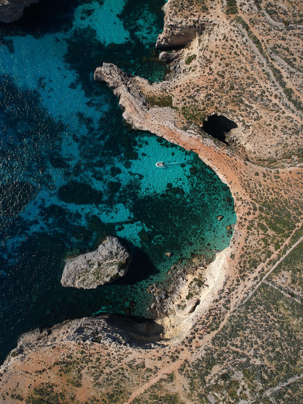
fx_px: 292
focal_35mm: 25
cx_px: 152
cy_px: 202
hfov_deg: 54.9
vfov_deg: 69.4
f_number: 2.6
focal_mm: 4.5
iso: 100
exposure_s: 1/1600
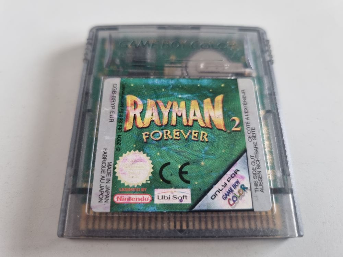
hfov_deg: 67.3
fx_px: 258
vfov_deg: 53.1
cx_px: 172
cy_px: 128
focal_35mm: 26
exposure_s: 1/50
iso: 200
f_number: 1.8
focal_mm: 5.4
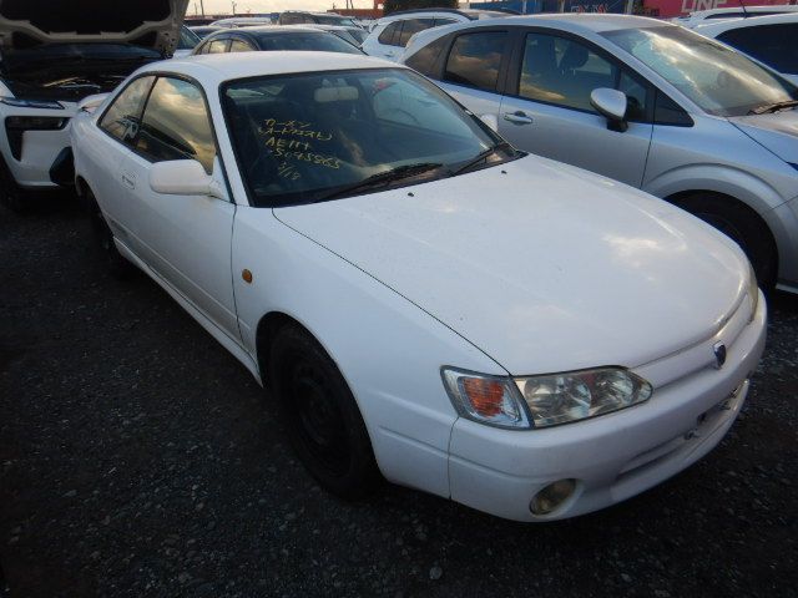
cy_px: 299
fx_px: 553
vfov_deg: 56.8
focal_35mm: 24
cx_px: 399
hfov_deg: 71.6
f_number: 2.8
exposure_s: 1/500
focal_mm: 4.3
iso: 125
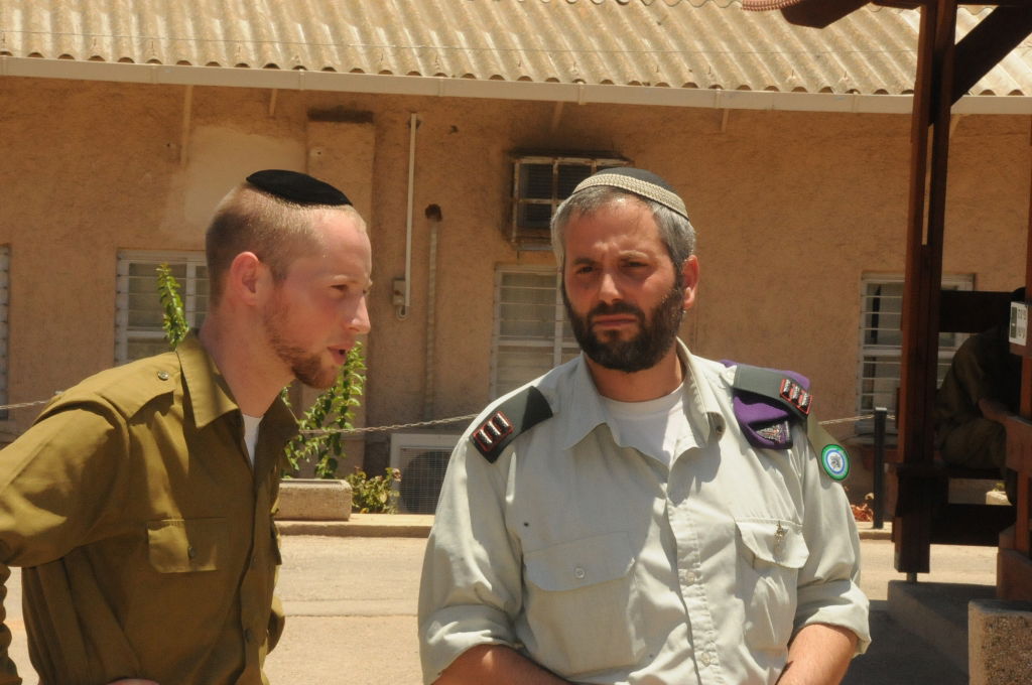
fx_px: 3865
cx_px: 516
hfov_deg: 15.2
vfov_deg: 10.1
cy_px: 342
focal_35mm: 135
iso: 2000
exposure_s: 1/250
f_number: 36
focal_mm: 90
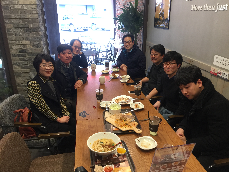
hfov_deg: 61.7
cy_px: 86
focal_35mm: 29
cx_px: 114
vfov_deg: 48.2
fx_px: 192
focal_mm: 4.15
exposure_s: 1/15
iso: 32
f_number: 2.2
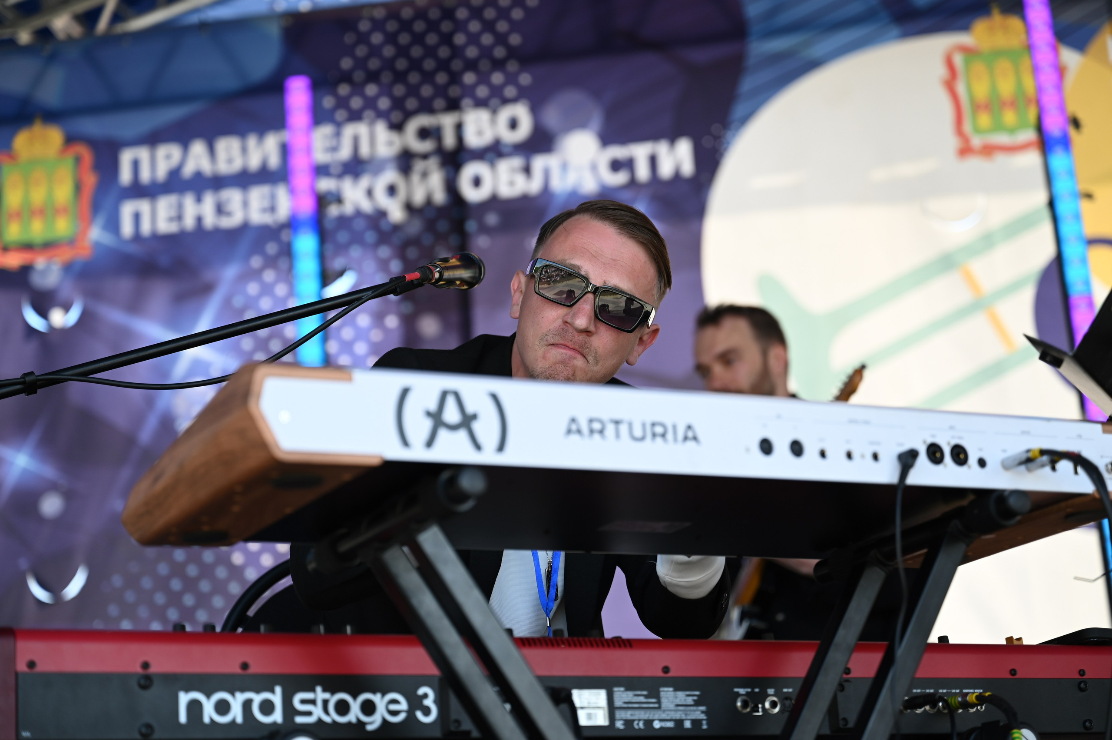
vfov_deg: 19.4
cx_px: 556
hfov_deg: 28.9
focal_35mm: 70
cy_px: 370
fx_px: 2161
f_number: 3.2
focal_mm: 70
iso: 160
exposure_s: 1/250
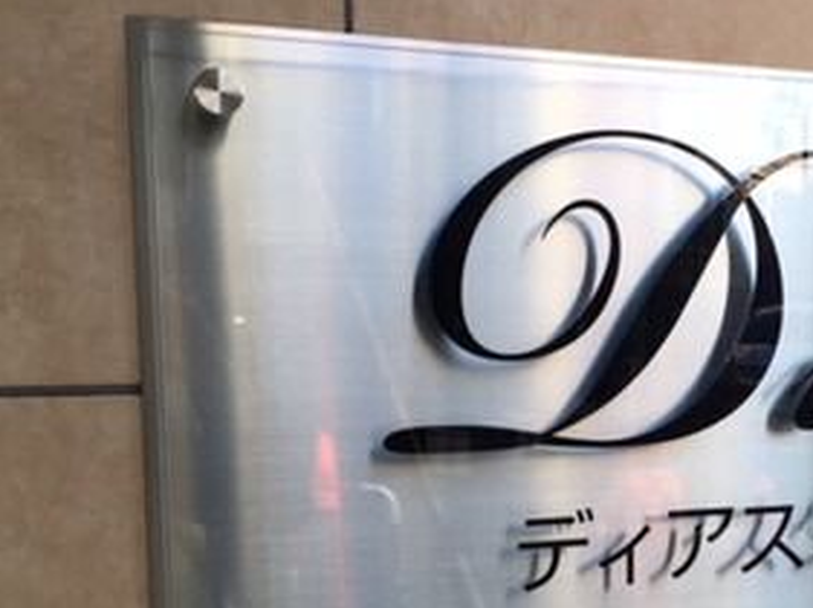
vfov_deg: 23.3
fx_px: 1454
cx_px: 726
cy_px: 481
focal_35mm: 62
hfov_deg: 30.0
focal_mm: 4.15
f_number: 2.2
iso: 50
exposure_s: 1/120
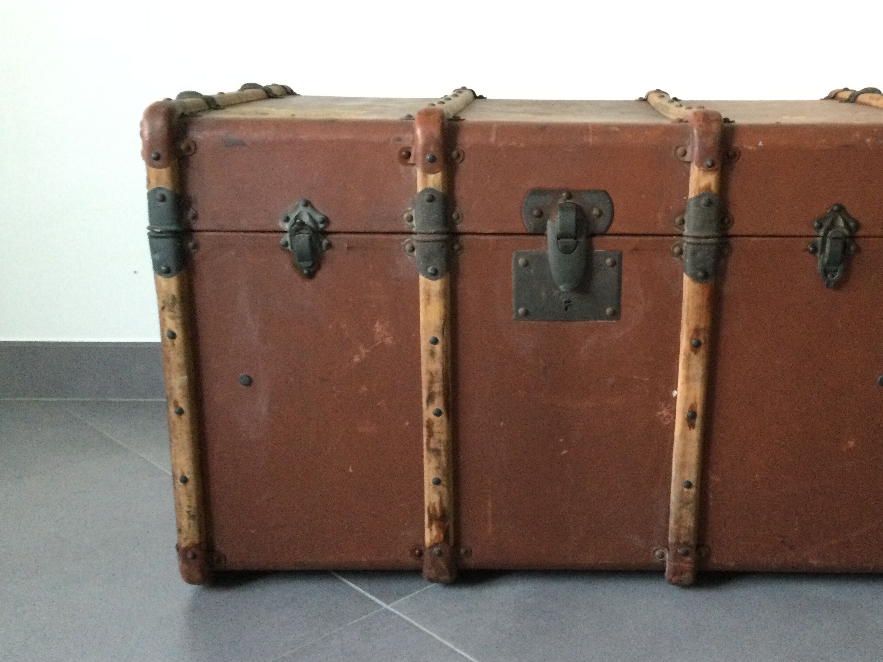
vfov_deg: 36.0
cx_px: 554
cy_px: 322
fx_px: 1020
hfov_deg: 46.4
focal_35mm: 40
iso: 250
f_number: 2.4
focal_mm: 3.3
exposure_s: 1/17
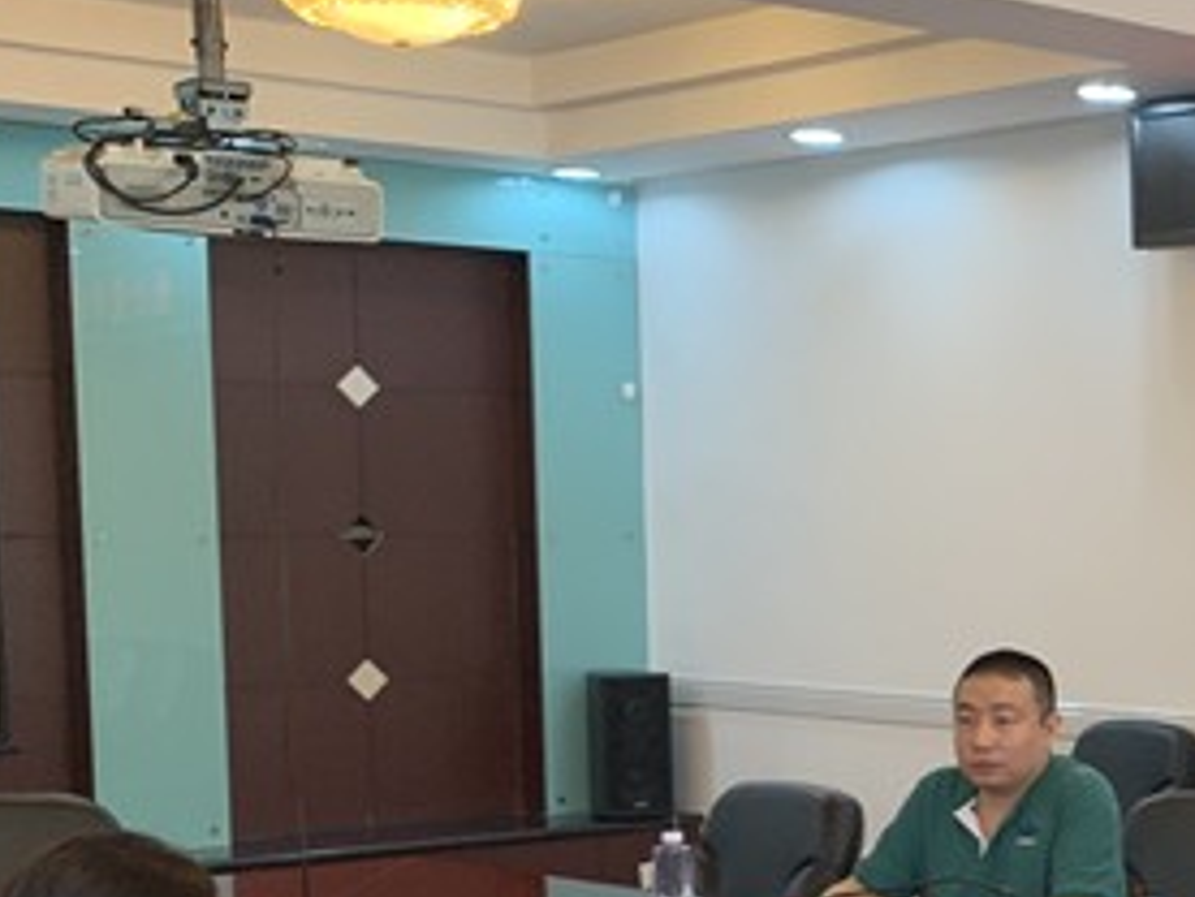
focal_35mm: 75
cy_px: 781
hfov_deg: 23.6
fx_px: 2590
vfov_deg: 19.4
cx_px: 1462
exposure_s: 1/100
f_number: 1.8
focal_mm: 4.25
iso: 64
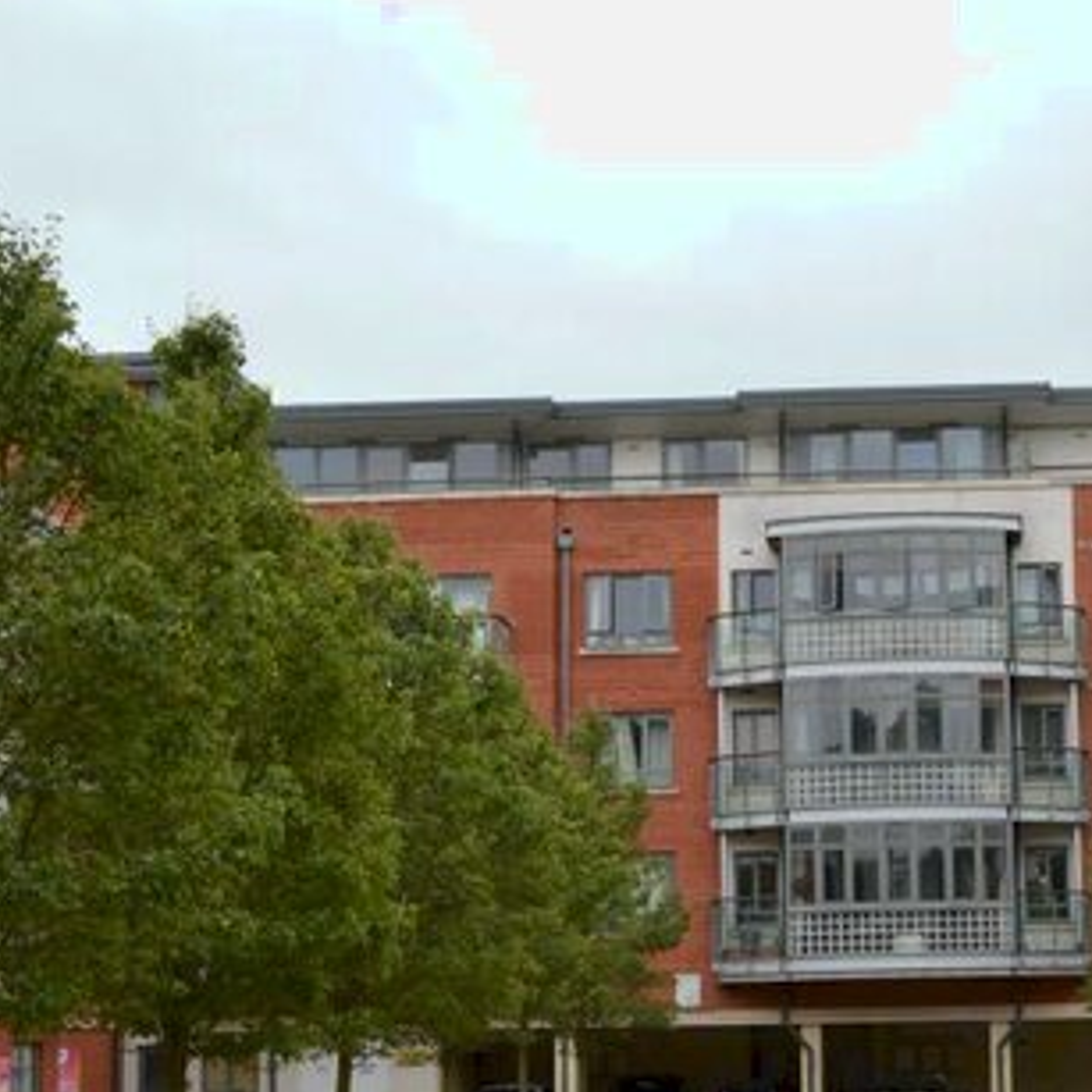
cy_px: 797
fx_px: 2284
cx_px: 886
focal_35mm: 64
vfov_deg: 26.6
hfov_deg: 26.4
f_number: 5.6
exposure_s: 1/200
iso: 100
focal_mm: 22
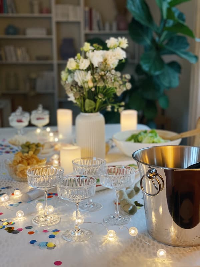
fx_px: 401
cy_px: 134
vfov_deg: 36.8
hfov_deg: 28.0
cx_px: 100
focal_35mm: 52
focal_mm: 6
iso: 400
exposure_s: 1/25
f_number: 2
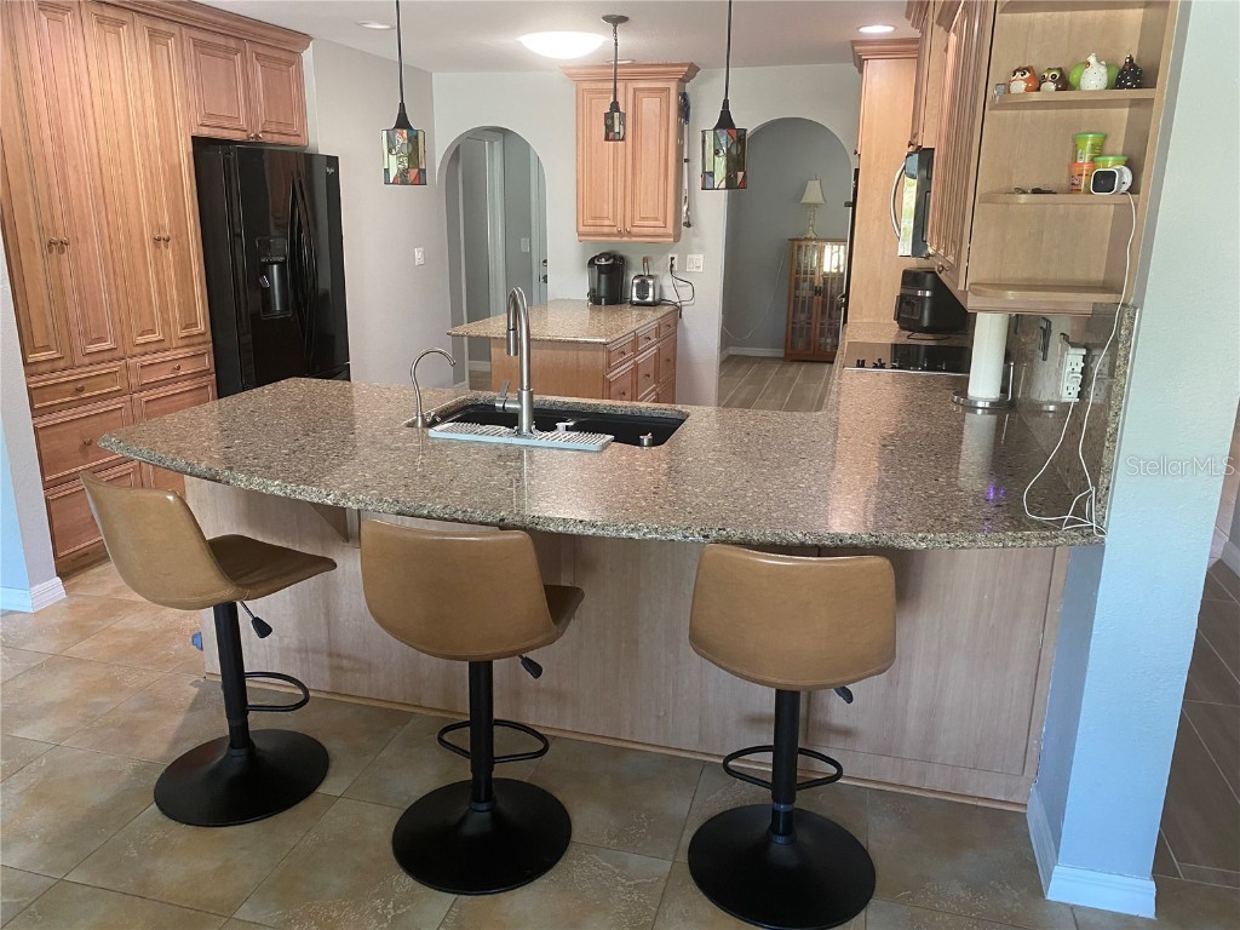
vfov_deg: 53.1
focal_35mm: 26
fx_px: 931
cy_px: 465
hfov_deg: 67.3
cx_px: 620
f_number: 1.8
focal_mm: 4.25
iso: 320
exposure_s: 1/60
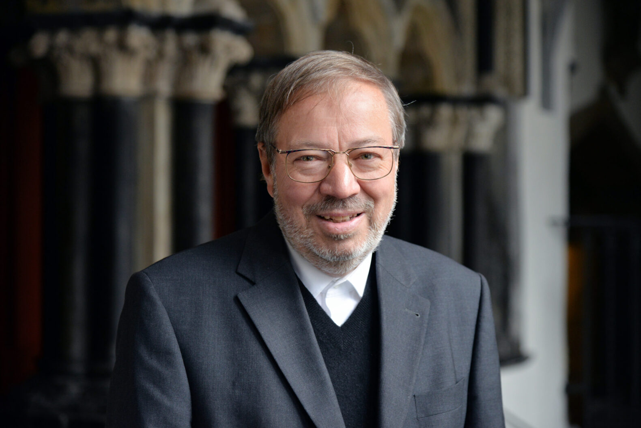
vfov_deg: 15.9
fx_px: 1532
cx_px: 320
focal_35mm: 86
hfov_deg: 23.6
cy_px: 214
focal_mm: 86
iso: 1000
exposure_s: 1/125
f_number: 4.5
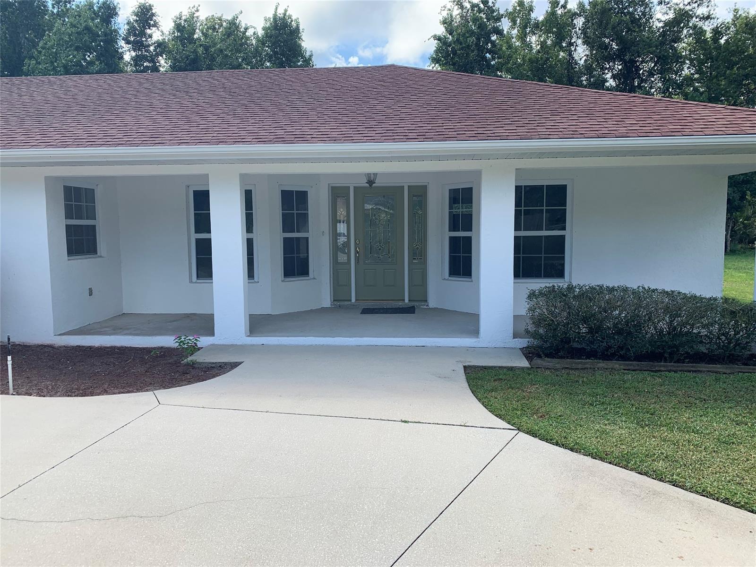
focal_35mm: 26
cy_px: 284
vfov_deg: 53.1
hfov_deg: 67.3
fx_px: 568
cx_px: 378
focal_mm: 4.25
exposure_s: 1/1001
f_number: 1.8
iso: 25
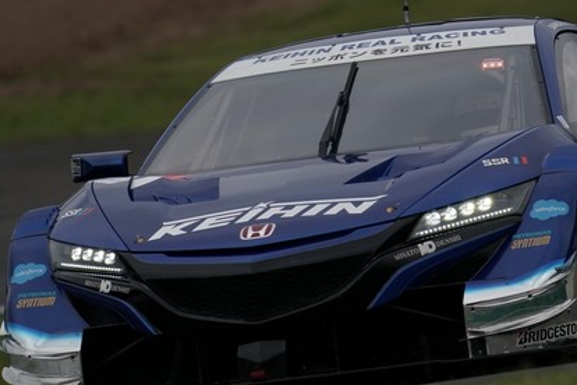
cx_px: 371
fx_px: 23399
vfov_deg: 0.9
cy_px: 119
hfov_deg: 1.4
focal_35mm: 1460
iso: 400
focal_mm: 840
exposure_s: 1/640
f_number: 10
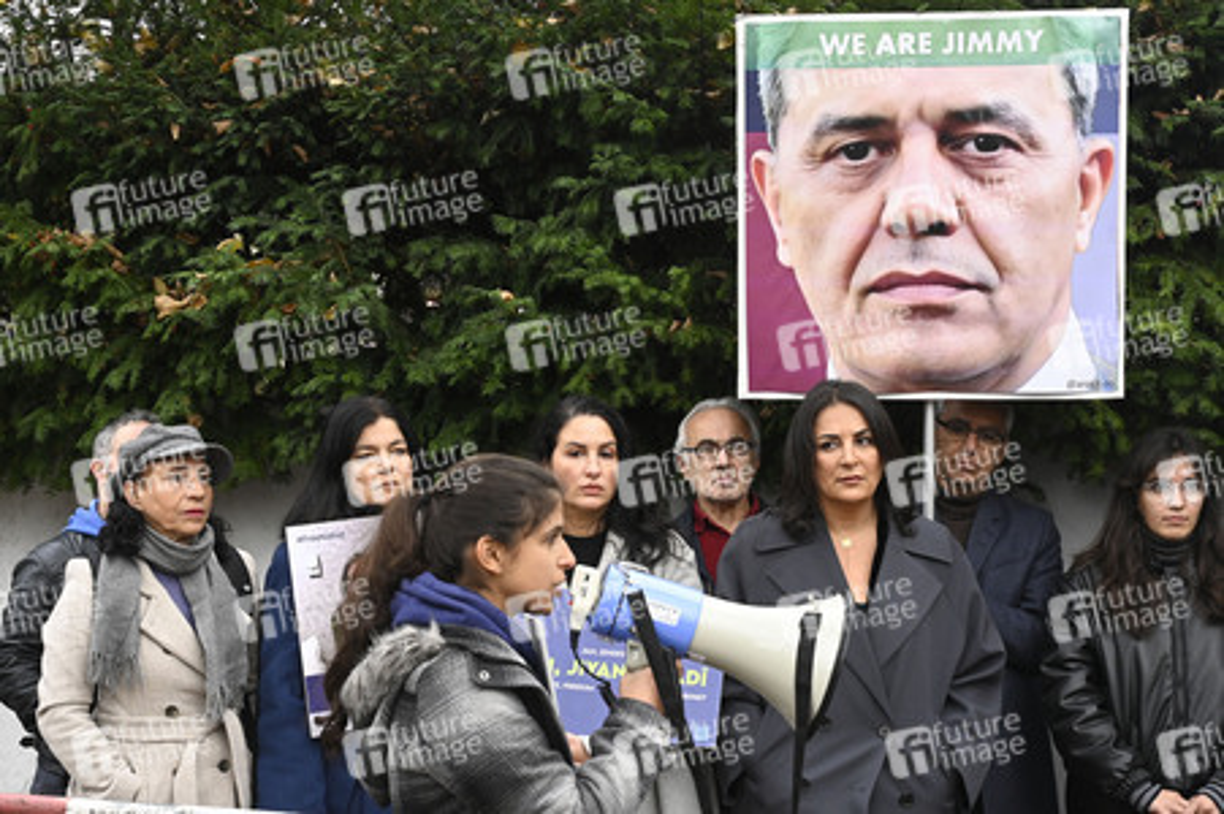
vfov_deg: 23.7
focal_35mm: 57
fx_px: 1937
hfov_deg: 35.1
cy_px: 407
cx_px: 612
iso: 3200
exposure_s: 1/200
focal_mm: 57
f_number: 11
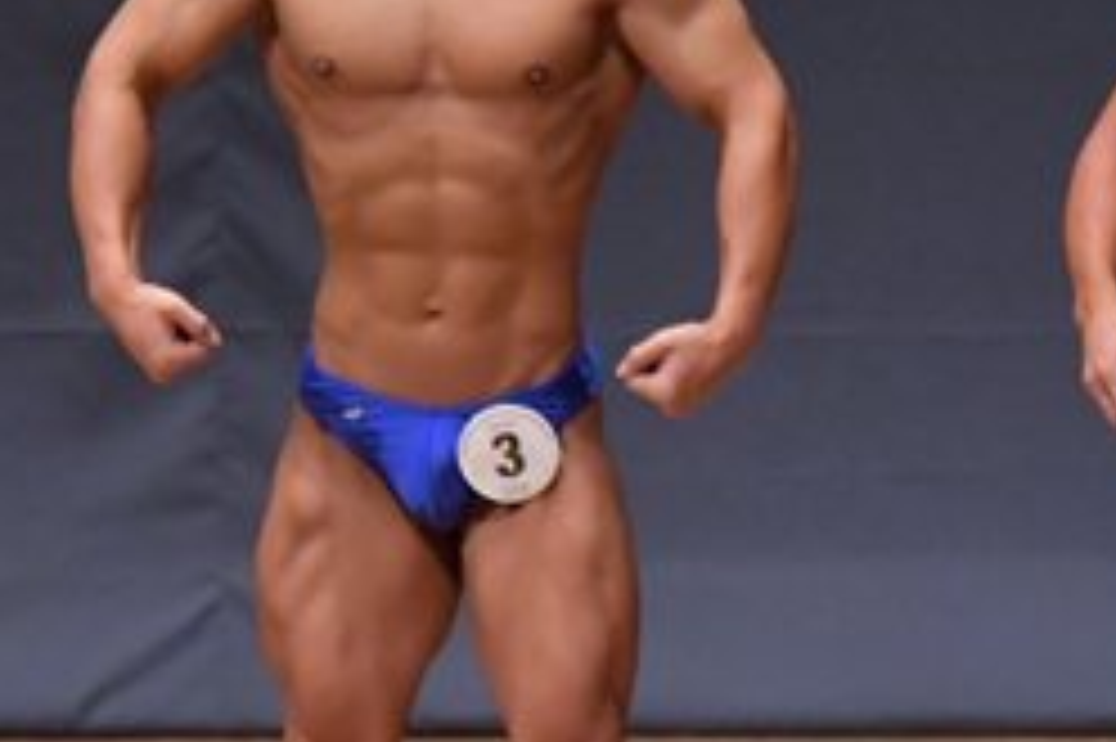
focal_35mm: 703
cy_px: 499
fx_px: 21778
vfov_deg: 2.0
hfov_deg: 2.9
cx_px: 1555
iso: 6400
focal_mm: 150
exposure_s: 1/400
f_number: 5.6
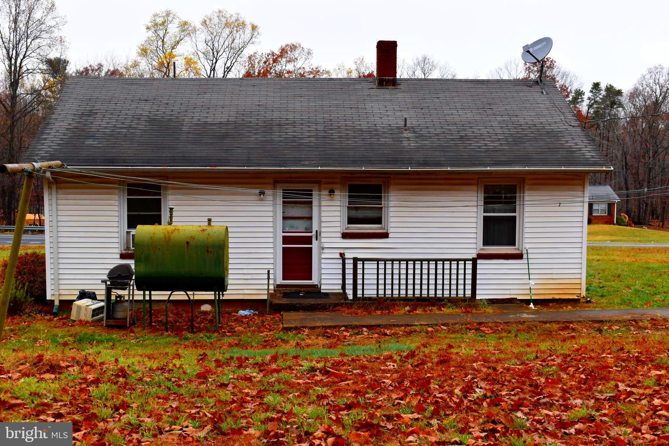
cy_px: 223
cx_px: 334
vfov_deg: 26.5
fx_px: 948
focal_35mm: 51
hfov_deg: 38.9
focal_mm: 34
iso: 400
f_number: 8
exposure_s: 1/250
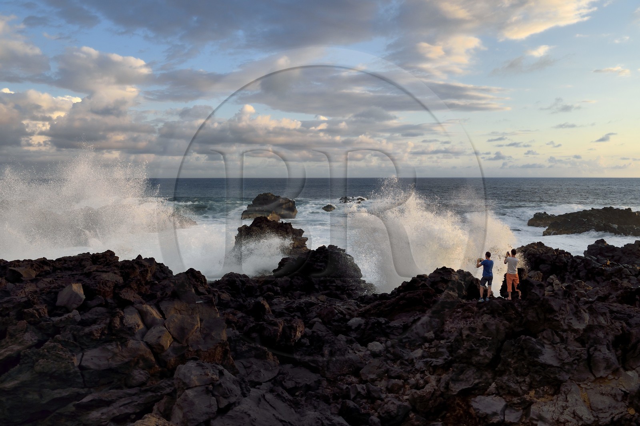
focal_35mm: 26
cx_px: 320
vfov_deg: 49.5
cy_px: 213
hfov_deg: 69.4
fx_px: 462
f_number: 10
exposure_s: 1/250
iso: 400
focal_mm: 26
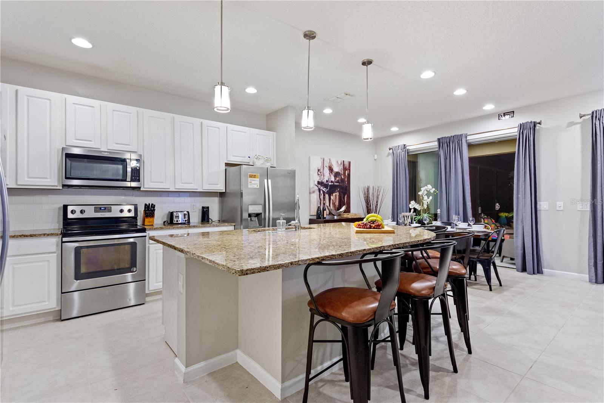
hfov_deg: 100.4
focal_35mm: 15
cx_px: 302
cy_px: 202
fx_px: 252
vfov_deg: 77.3
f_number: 4.5
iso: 800
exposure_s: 1/13
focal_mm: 10
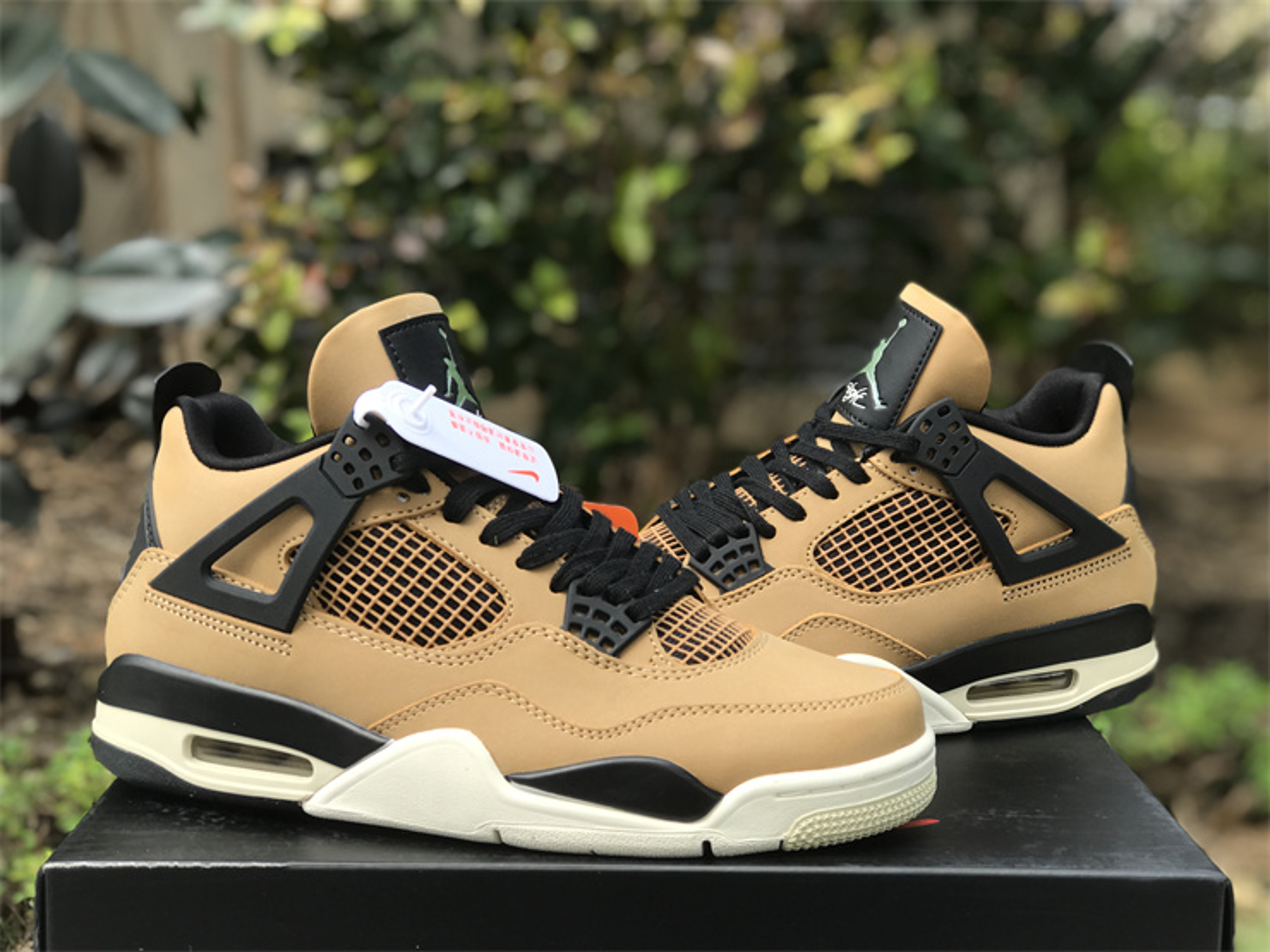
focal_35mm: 57
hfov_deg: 33.8
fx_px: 2091
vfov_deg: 25.7
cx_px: 635
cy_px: 476
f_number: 2.8
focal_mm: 6.6
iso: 20
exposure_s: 1/226
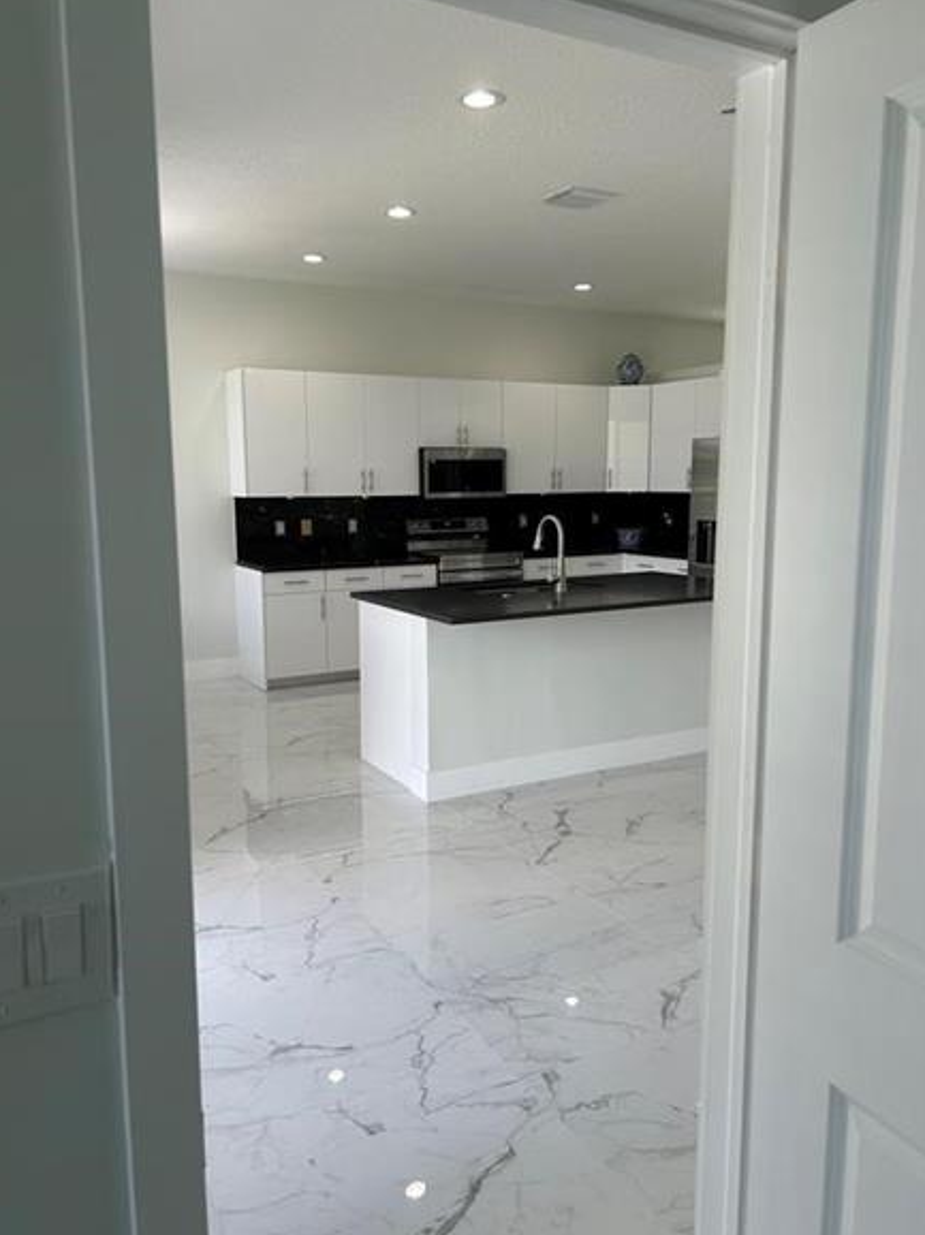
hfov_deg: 51.3
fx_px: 963
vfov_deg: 65.3
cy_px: 618
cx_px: 457
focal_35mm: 27
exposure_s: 1/187
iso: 40
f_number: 1.5
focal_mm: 5.7
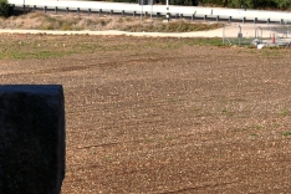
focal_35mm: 360
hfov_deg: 5.7
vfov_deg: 3.8
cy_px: 65
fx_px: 2911
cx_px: 410
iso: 200
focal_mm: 55
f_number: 10
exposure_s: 1/400
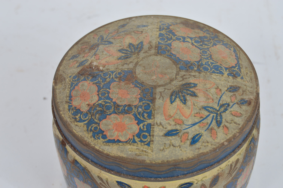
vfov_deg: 16.5
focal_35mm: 82
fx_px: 648
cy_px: 94
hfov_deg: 24.6
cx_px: 142
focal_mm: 55
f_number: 9
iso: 100
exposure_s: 1/80
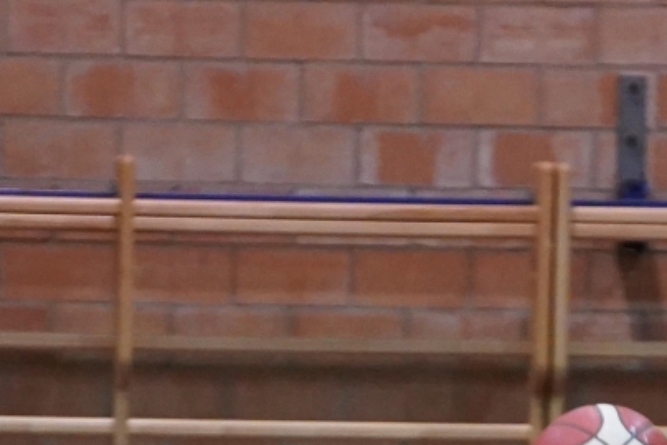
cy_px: 961
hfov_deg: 2.3
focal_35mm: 890
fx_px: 16501
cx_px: 466
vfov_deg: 1.5
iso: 8000
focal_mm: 200
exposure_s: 1/1000
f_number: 3.2
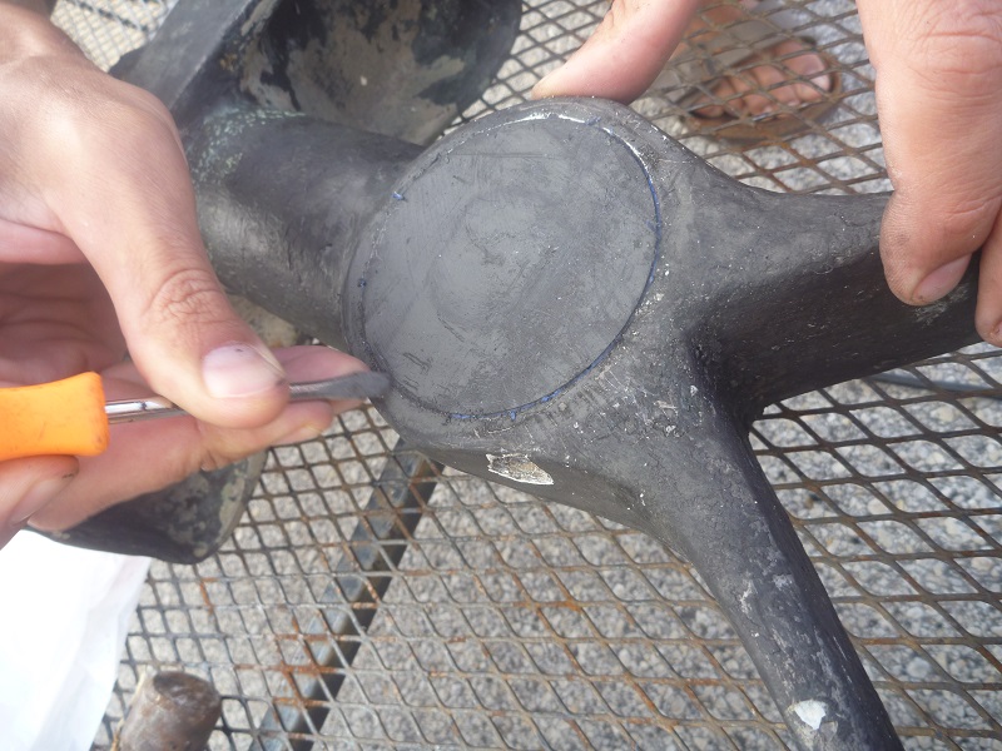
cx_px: 501
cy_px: 376
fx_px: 810
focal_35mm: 28
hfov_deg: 63.4
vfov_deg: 49.7
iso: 80
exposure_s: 1/80
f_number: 3.3
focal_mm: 4.9
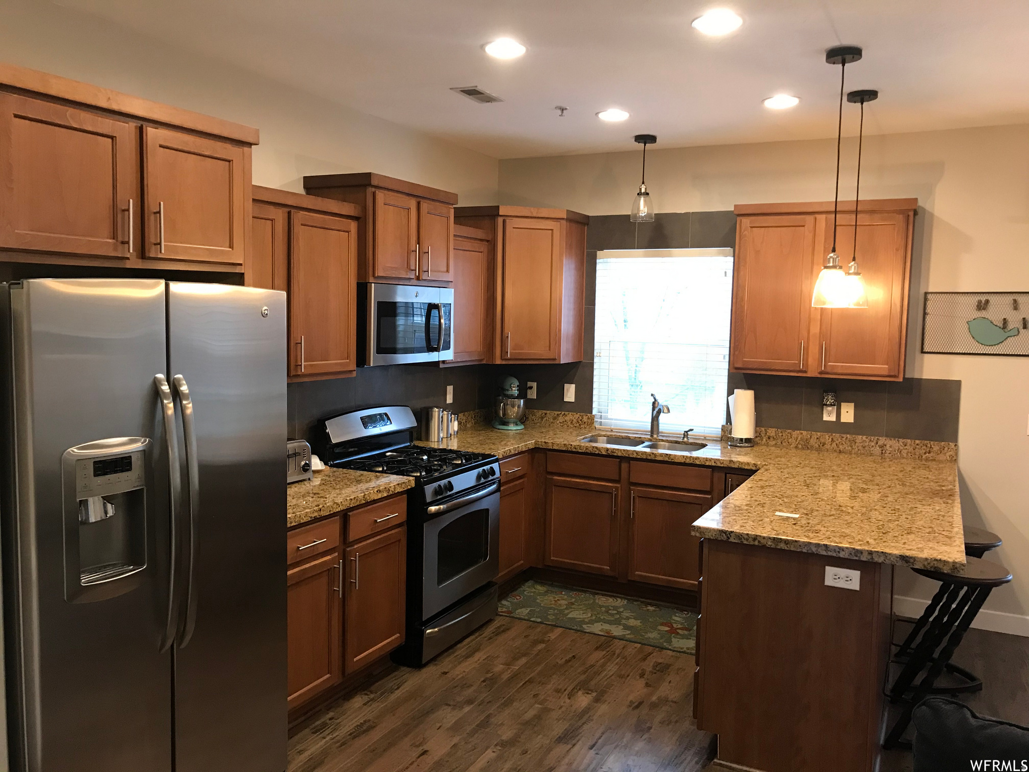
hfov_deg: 63.4
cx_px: 514
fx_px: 832
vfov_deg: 49.7
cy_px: 386
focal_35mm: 28
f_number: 1.8
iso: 64
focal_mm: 3.99
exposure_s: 1/15
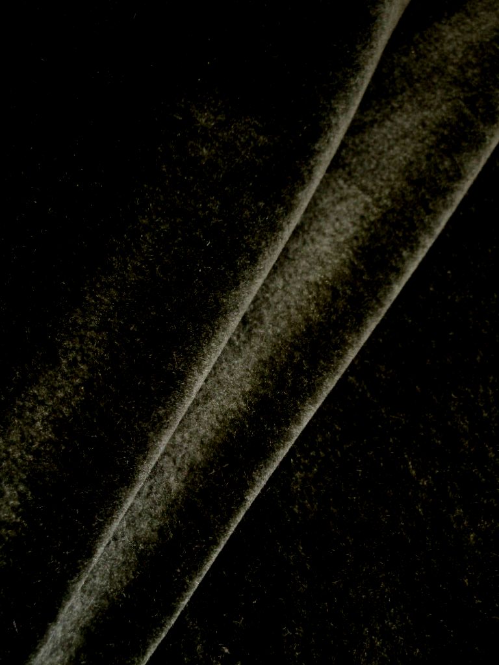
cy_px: 332
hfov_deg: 32.2
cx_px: 250
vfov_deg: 42.1
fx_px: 865
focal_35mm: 45
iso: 400
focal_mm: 8.1
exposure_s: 1/30
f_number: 4.6
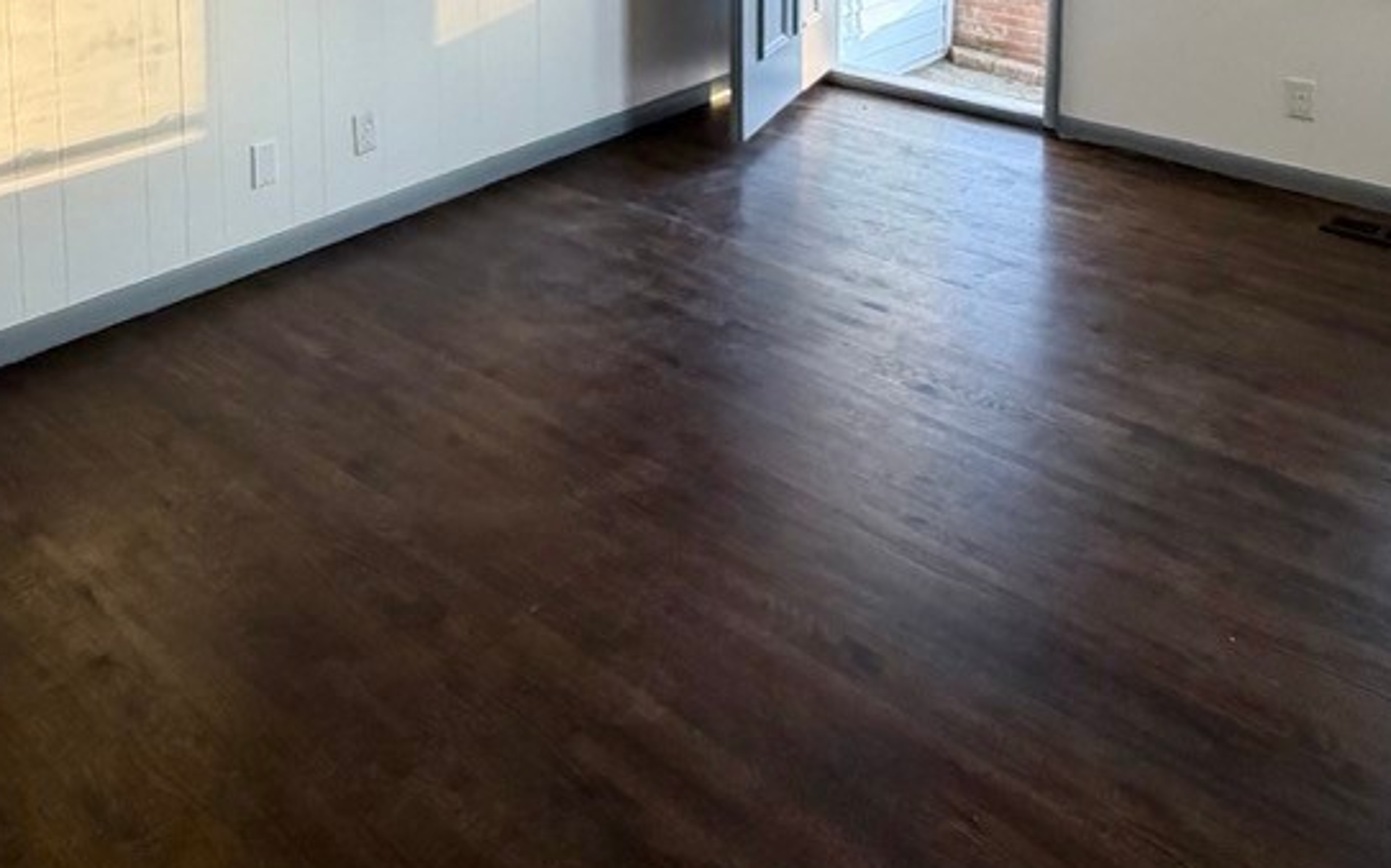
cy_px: -164
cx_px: 622
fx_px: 1326
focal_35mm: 35
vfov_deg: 30.8
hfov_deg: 55.2
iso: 320
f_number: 2.2
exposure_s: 1/120
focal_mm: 2.22
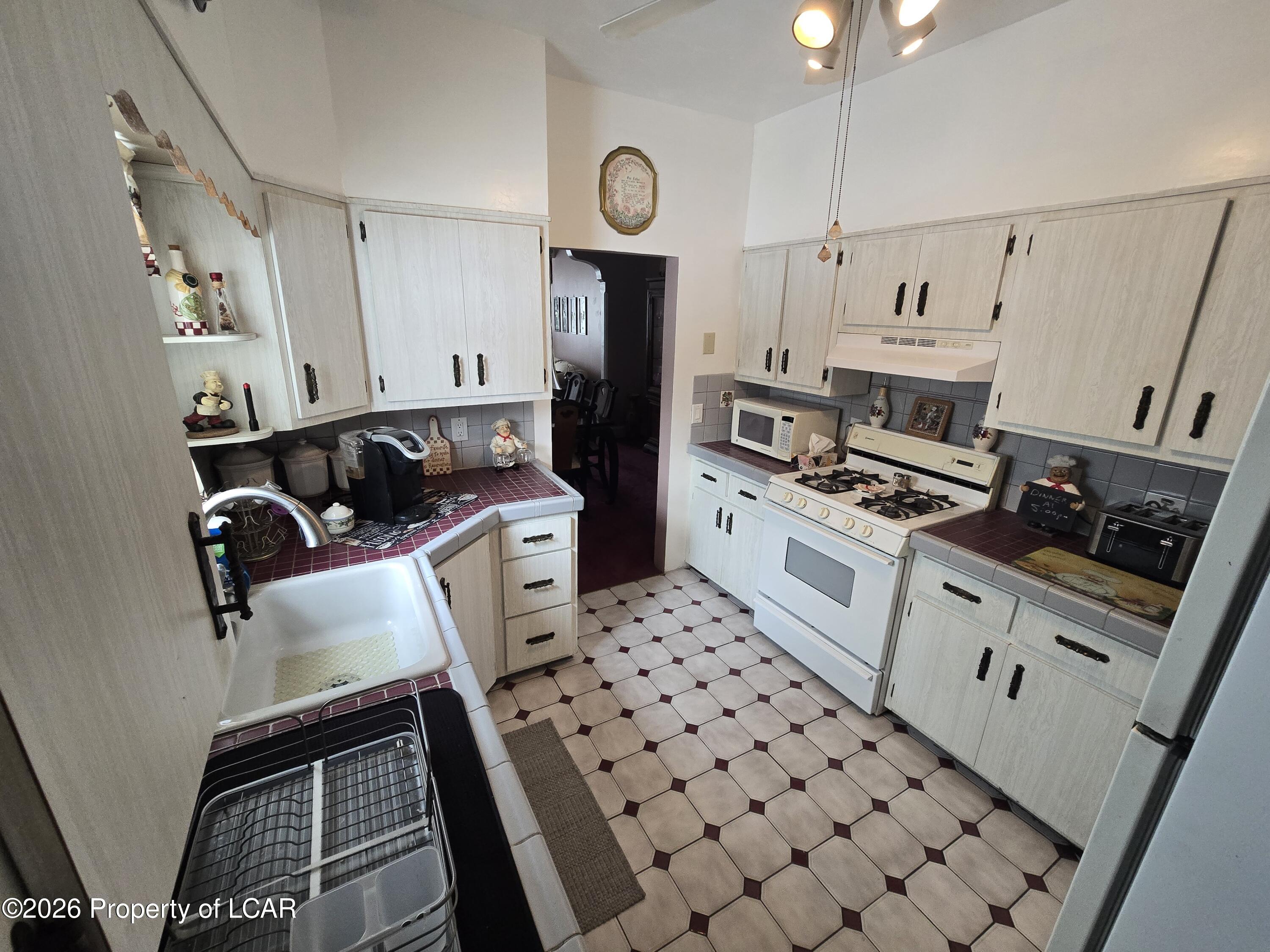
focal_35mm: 13
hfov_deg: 106.2
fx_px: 477
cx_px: 635
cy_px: 476
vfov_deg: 89.9
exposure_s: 1/60
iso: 320
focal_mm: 2.2
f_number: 2.2
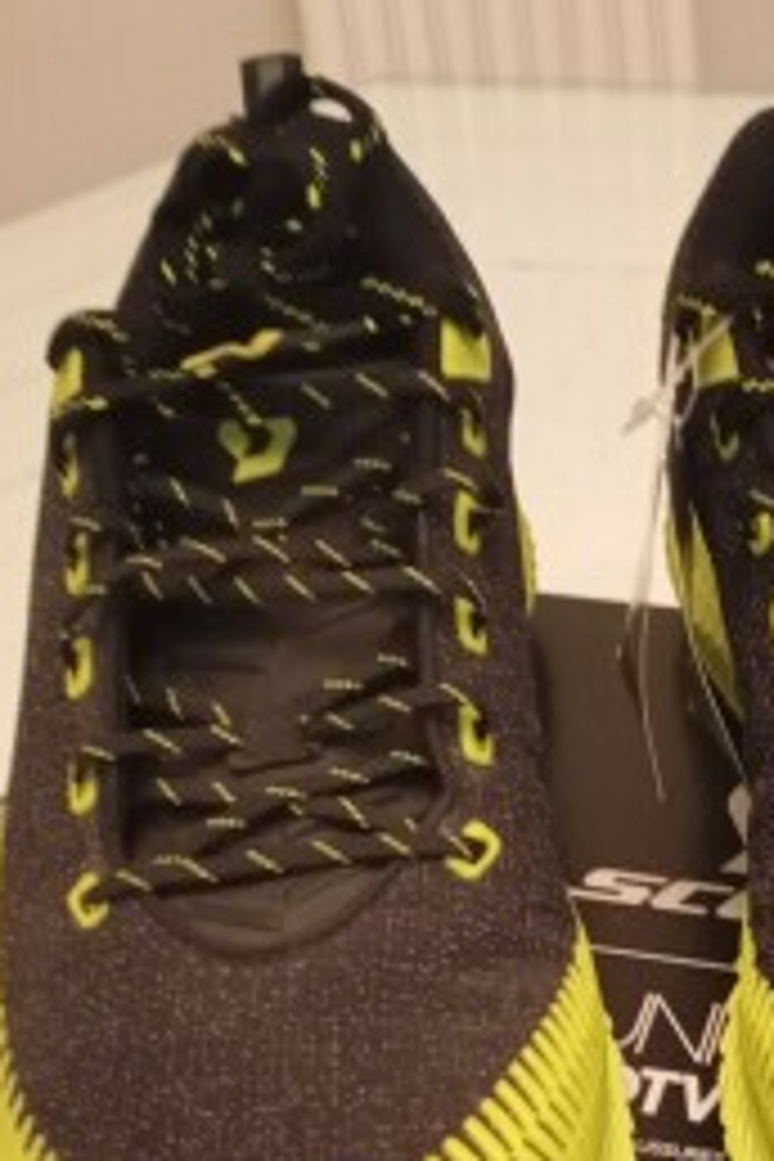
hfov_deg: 25.1
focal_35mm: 52
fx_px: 1677
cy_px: 954
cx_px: 720
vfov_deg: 36.7
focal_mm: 4.27
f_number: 1.8
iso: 3874
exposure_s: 1/16.7
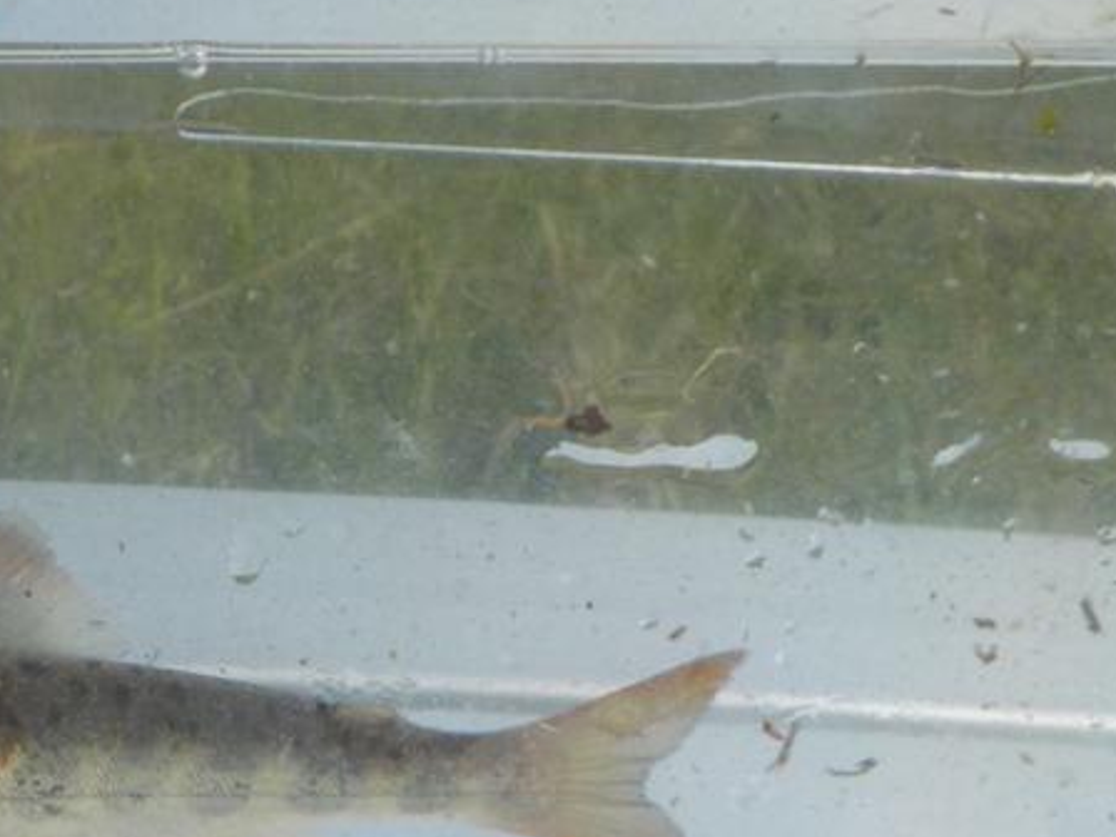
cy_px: 575
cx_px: 107
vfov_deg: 21.8
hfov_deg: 27.9
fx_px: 2160
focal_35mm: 67
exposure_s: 1/400
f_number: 3.3
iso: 125
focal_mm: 4.1
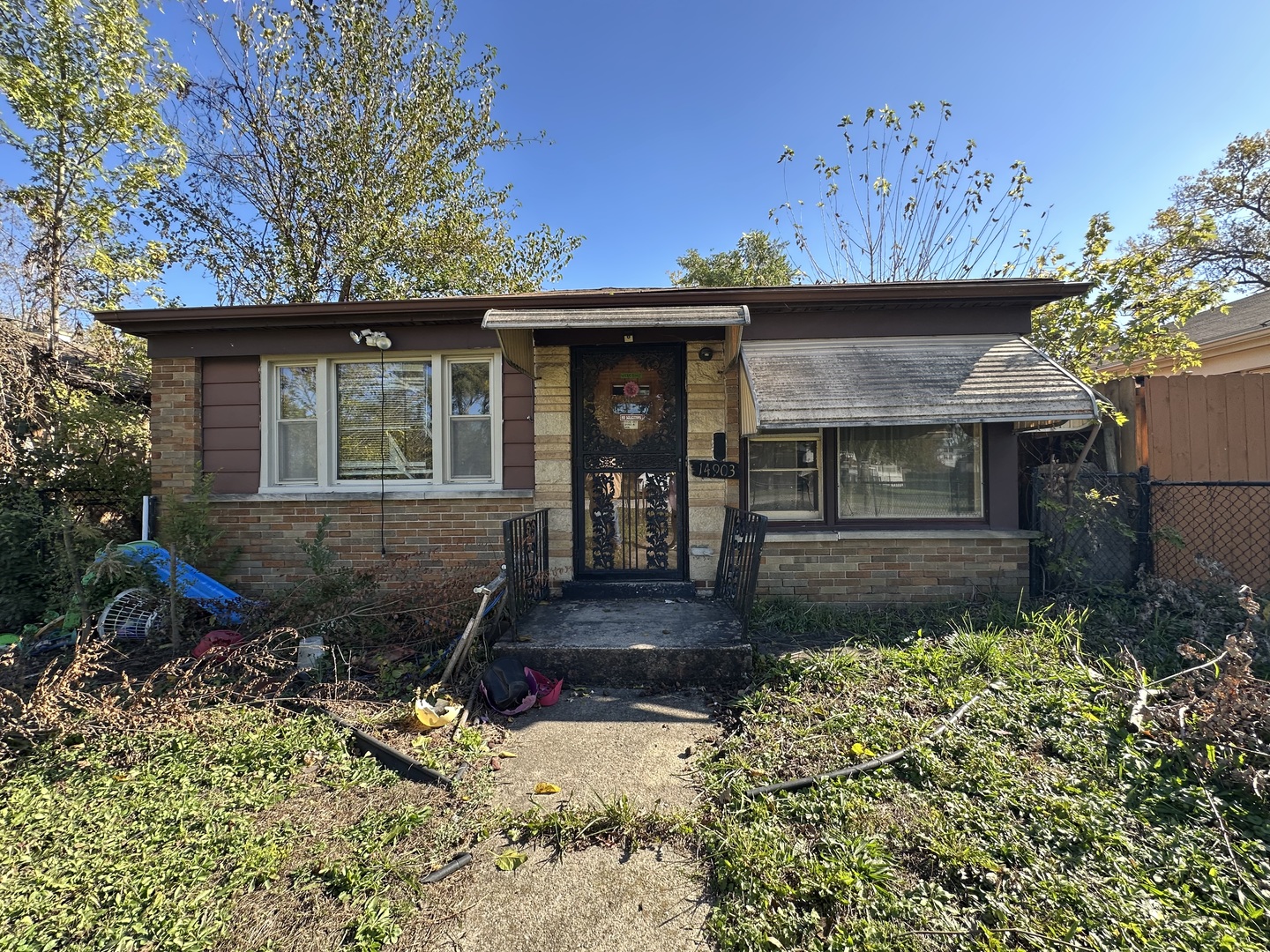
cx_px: 635
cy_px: 476
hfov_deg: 102.1
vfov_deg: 85.7
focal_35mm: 14
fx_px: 514
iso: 40
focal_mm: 2.22
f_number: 2.2
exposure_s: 1/221
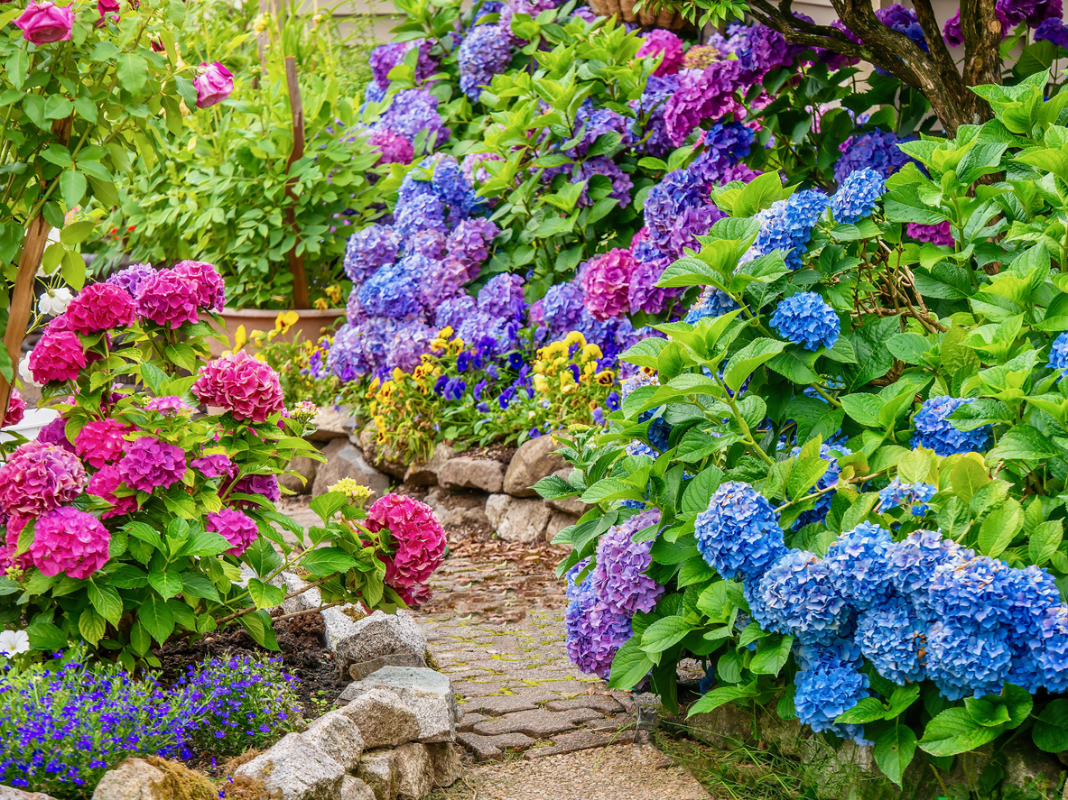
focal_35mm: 178
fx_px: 5491
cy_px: 400
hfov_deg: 11.1
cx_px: 534
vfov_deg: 8.3
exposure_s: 1/125
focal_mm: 89
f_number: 5.6
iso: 160
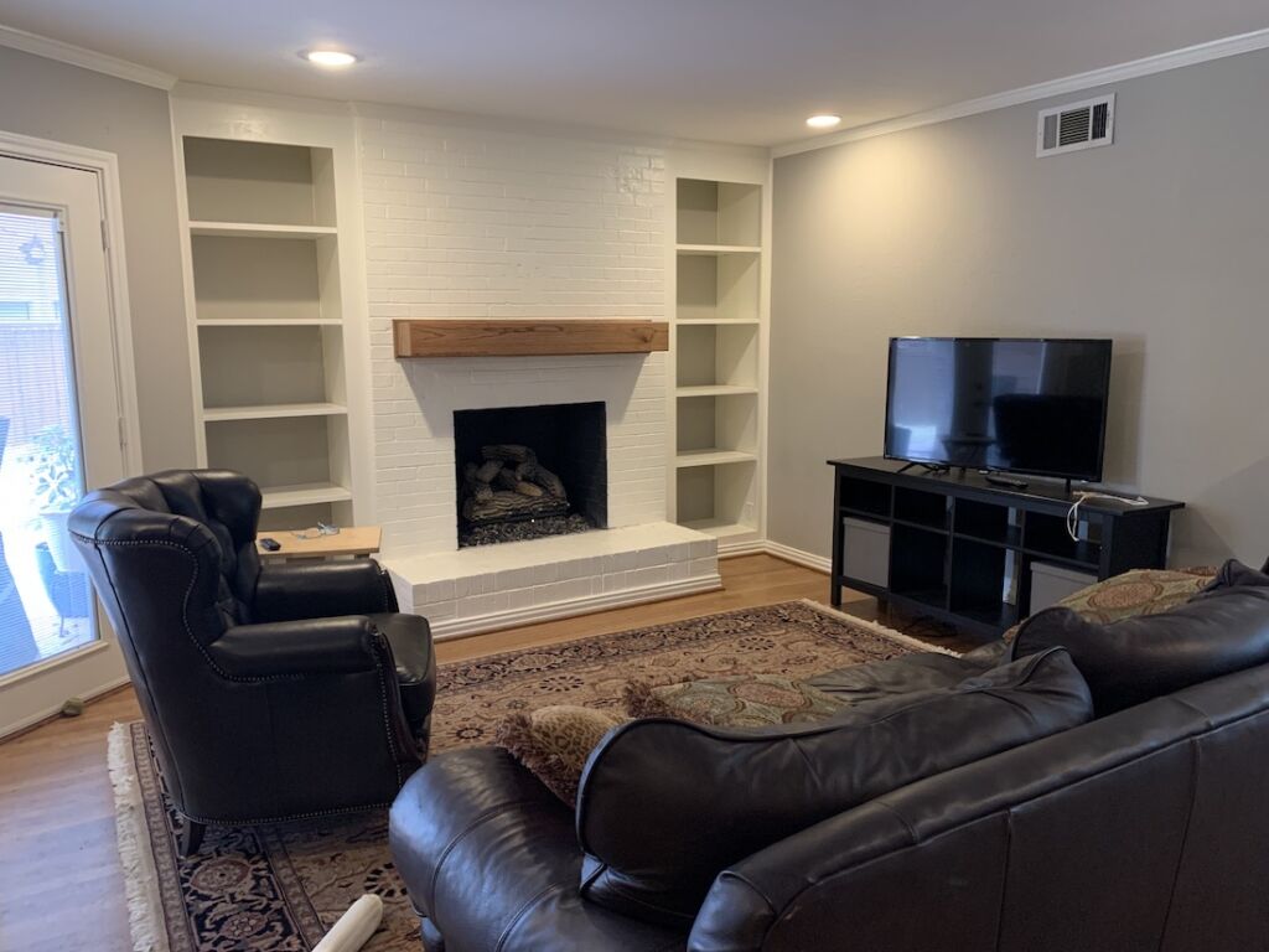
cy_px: 476
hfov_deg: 67.3
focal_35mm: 26
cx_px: 634
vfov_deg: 53.1
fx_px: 953
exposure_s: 1/40
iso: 320
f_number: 1.8
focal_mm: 4.25
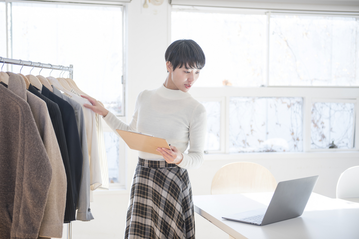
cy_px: 120
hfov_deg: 34.5
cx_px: 180
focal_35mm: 58
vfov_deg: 23.4
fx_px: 579
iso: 200
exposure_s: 1/200
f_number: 2.8
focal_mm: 58
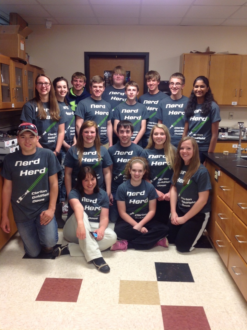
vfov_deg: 52.7
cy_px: 165
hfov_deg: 40.6
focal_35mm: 35
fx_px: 334
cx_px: 124
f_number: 2.4
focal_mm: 4.28
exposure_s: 1/15
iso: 64
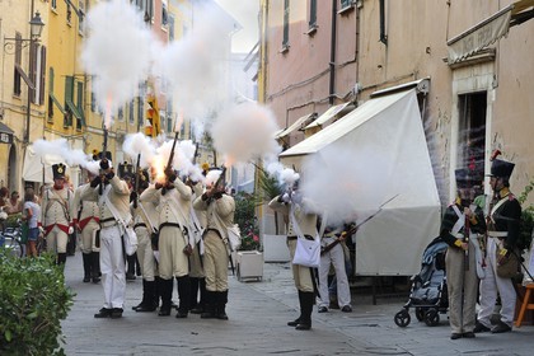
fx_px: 1483
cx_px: 267
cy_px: 178
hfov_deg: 20.4
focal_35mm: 100
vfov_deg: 13.7
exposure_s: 1/200
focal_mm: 100
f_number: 10
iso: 800
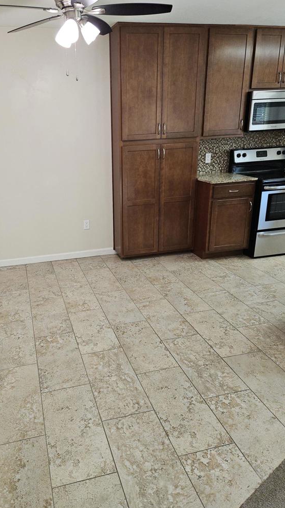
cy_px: 247
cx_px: 101
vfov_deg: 71.9
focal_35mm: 26
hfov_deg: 43.9
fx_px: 349
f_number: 1.8
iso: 80
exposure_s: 1/60
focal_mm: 5.4
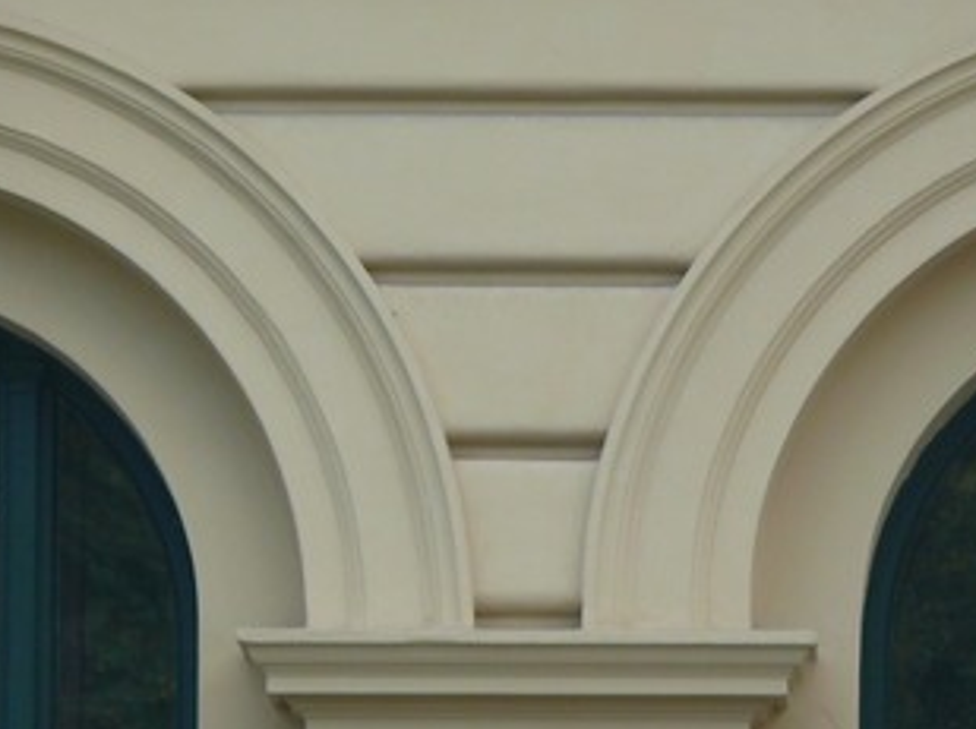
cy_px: 271
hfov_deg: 3.9
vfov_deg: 2.9
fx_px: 14504
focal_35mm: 515
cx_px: 638
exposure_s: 1/125
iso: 100
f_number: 3.6
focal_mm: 44.8
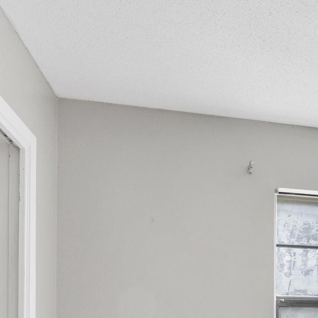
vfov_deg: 31.0
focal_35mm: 50
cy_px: 334
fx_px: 520
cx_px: 380
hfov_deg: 29.4
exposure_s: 1/30
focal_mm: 14
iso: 400
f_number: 11
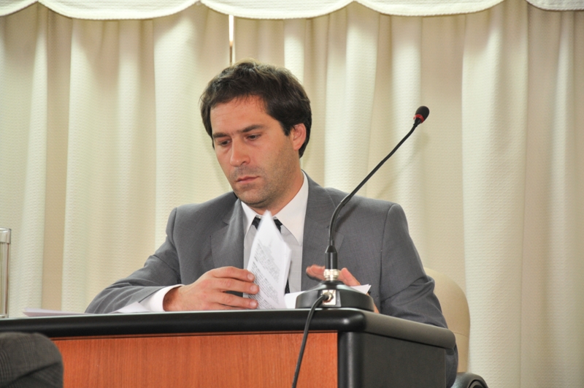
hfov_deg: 13.1
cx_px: 292
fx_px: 2551
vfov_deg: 8.7
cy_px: 194
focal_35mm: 158
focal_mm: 105
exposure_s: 1/125
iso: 640
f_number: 5.6
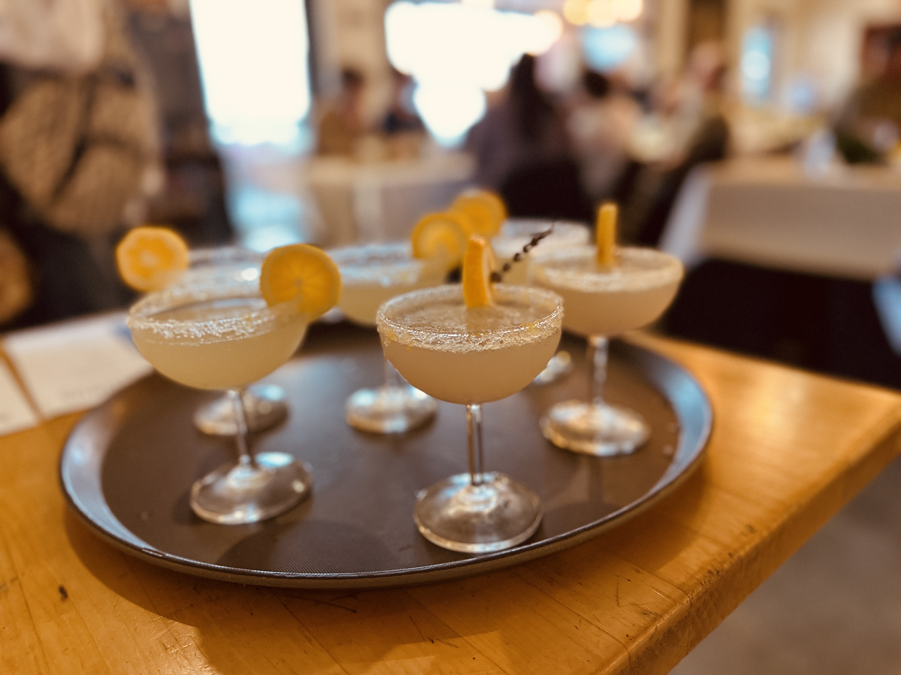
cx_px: 450
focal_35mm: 24
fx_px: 625
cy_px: 338
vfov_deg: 56.8
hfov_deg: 71.6
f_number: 1.78
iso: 800
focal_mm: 6.86
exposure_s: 1/40
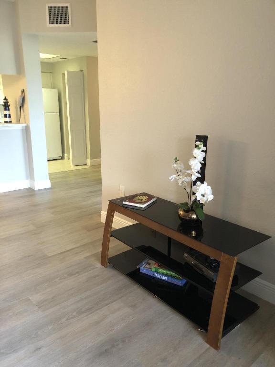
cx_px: 138
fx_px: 297
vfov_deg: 63.4
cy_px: 184
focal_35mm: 28
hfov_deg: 49.7
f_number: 1.8
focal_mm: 4
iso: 100
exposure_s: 1/15
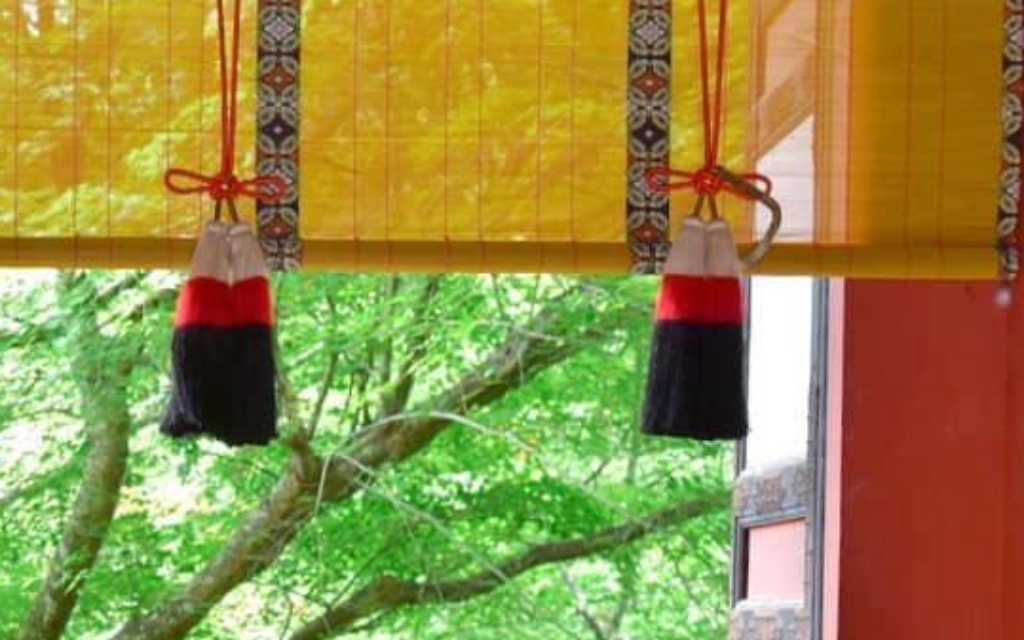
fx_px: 3042
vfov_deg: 11.7
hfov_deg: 18.3
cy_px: 837
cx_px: -148
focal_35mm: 109
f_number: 5.6
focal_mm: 40
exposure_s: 1/200
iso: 2000
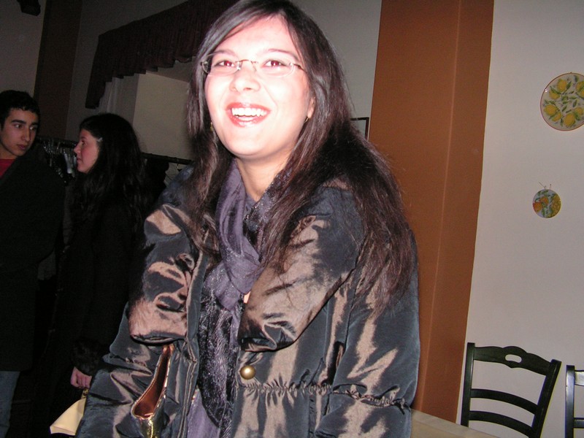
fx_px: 607
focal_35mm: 36
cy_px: 219
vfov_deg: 39.7
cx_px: 292
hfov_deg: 51.4
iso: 200
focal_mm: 6
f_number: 3.2
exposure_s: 1/40
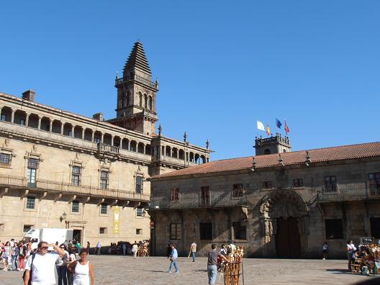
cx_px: 190
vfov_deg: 32.9
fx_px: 483
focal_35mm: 44
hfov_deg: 42.9
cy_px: 142
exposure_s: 1/800
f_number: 4.2
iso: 80
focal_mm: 7.87
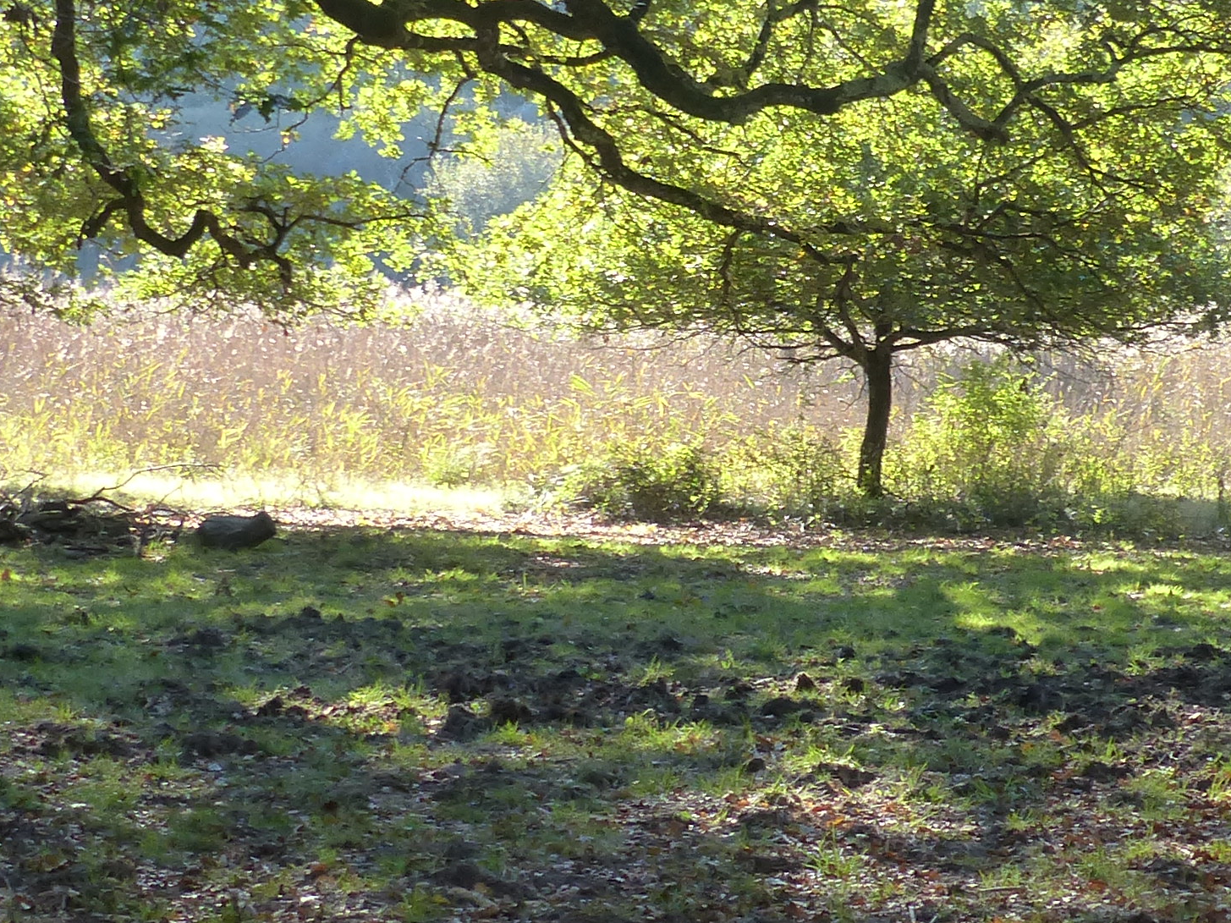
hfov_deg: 16.3
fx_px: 4303
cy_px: 288
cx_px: 803
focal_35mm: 121
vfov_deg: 12.2
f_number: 3.5
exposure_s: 1/100
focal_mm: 7.8
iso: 160
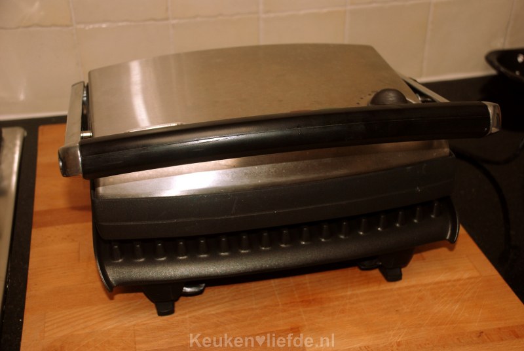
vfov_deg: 25.8
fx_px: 765
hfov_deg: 37.8
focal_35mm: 52
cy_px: 176
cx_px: 262
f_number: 4.5
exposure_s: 1/60
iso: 200
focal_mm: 35
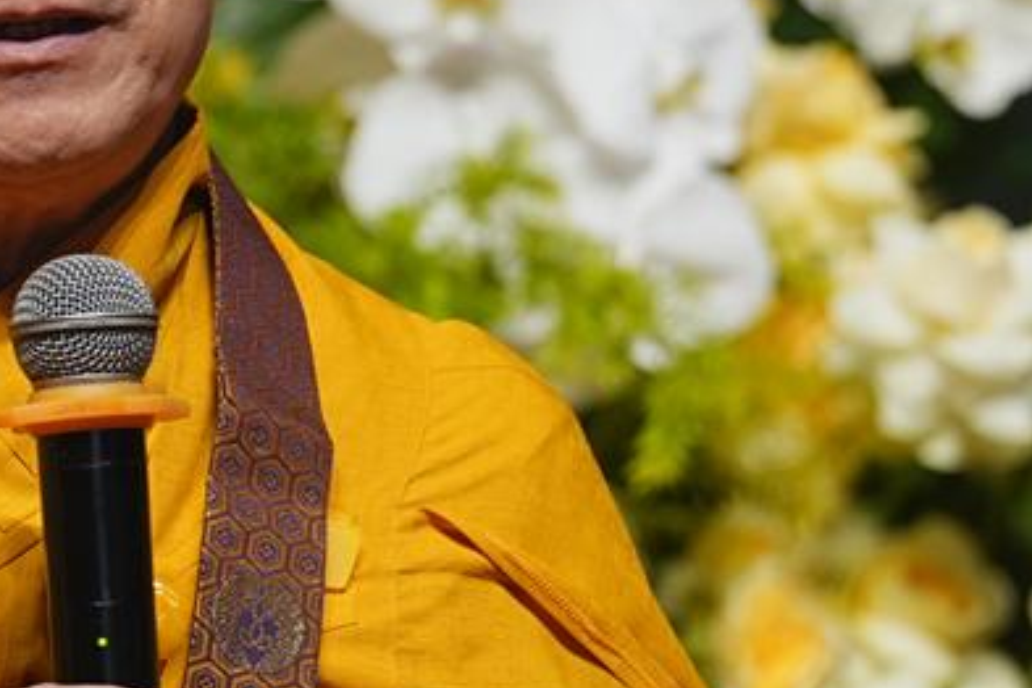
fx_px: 26257
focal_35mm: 916
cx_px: 131
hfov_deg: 2.3
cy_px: 302
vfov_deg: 1.5
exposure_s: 1/100
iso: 250
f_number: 2.8
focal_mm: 200
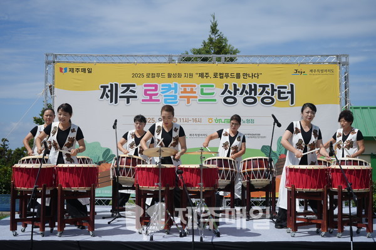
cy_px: 125
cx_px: 188
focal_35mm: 52
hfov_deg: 38.2
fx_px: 543
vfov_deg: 26.0
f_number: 6.3
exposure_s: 1/1000
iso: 100
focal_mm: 52
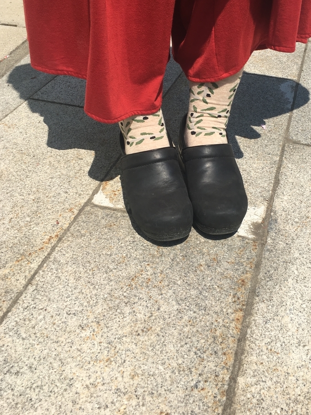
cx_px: 193
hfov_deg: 37.5
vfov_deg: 48.3
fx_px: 455
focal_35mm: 38
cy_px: 146
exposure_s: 1/1789
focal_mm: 4.15
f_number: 2.2
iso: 25
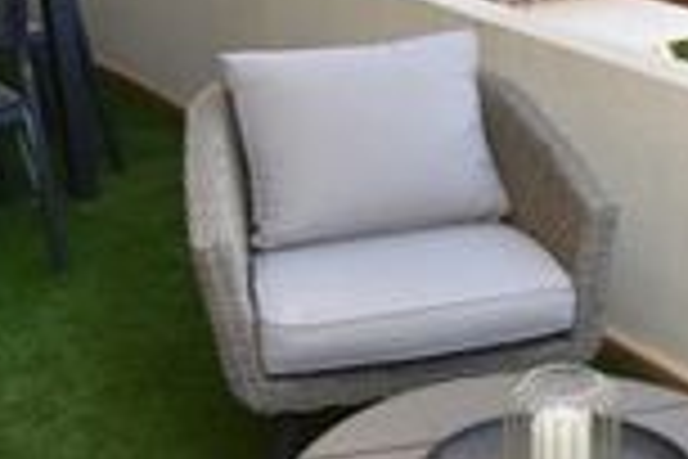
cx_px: 573
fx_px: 1319
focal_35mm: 69
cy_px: 230
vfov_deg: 19.7
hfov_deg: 28.5
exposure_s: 1/250
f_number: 5.6
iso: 400
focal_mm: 10
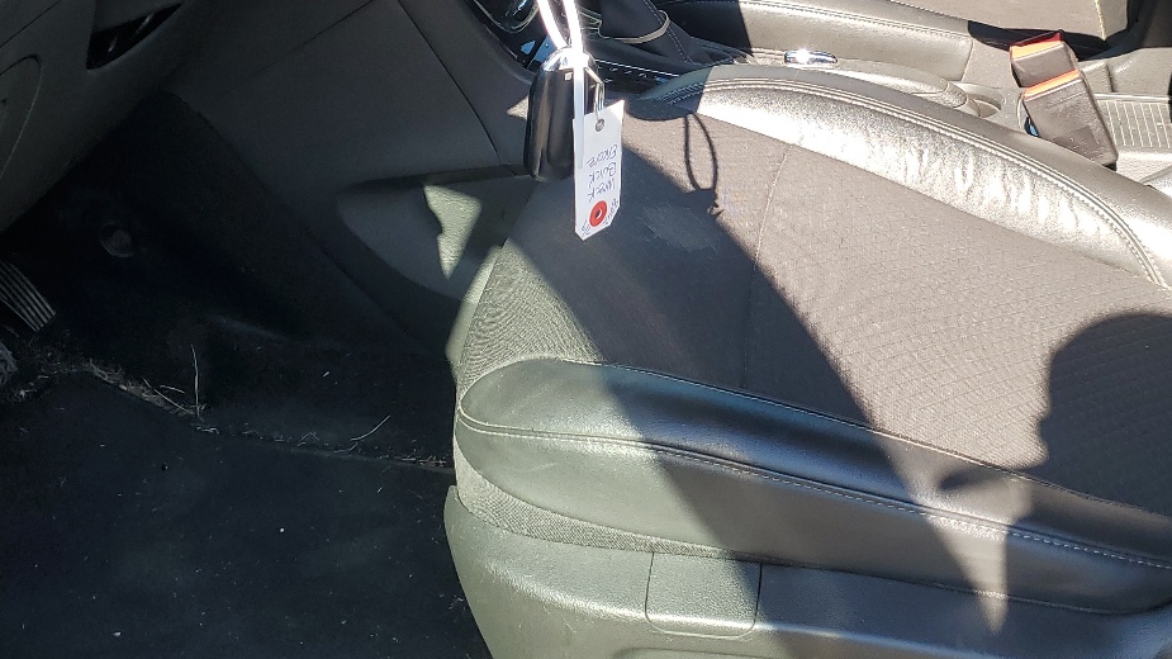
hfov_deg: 41.9
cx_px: 697
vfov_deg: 23.7
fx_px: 1523
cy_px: 53
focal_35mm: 49
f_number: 1.5
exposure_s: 1/476
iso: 50
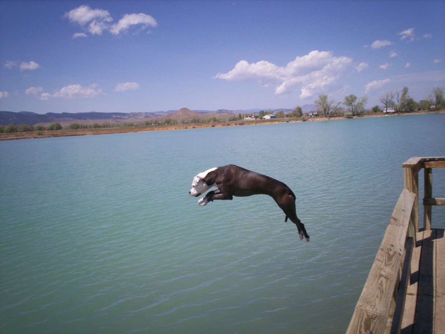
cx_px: 222
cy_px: 167
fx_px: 463
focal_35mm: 36
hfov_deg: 51.4
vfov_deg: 39.7
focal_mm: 6
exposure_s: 1/1124
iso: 100
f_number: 4.5
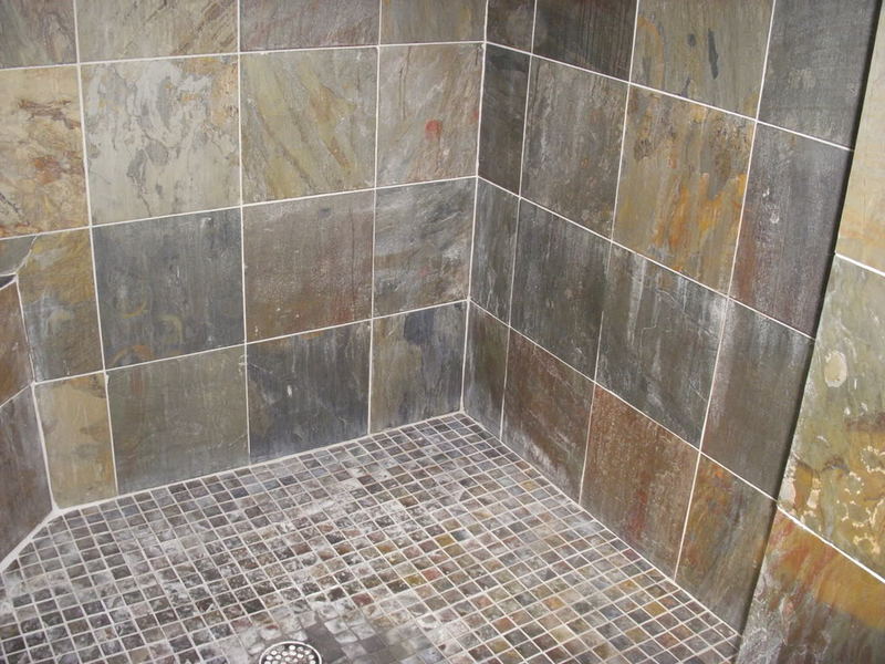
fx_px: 972
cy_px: 332
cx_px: 442
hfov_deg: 49.0
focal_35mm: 38
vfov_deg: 37.7
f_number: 3.3
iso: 400
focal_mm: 6.3
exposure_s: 1/125
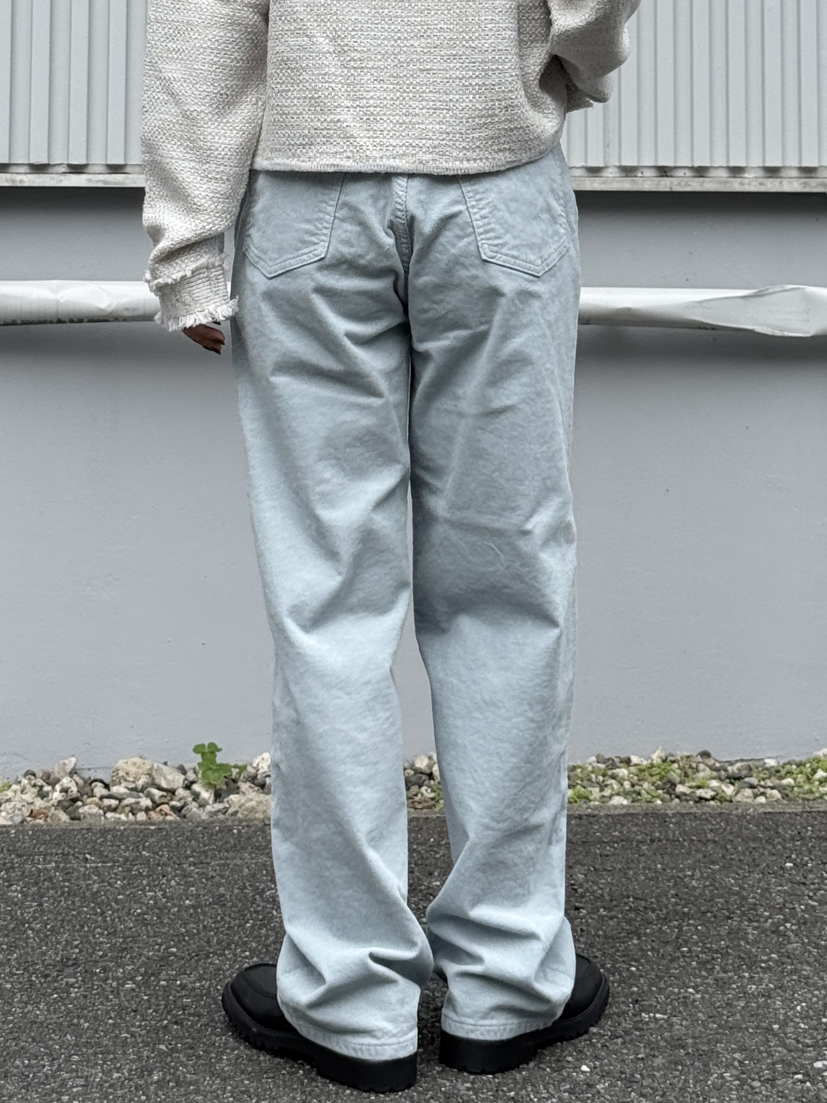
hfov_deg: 30.3
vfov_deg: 39.7
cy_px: 552
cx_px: 414
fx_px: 1529
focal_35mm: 48
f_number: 1.78
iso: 64
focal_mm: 6.76
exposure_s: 1/995
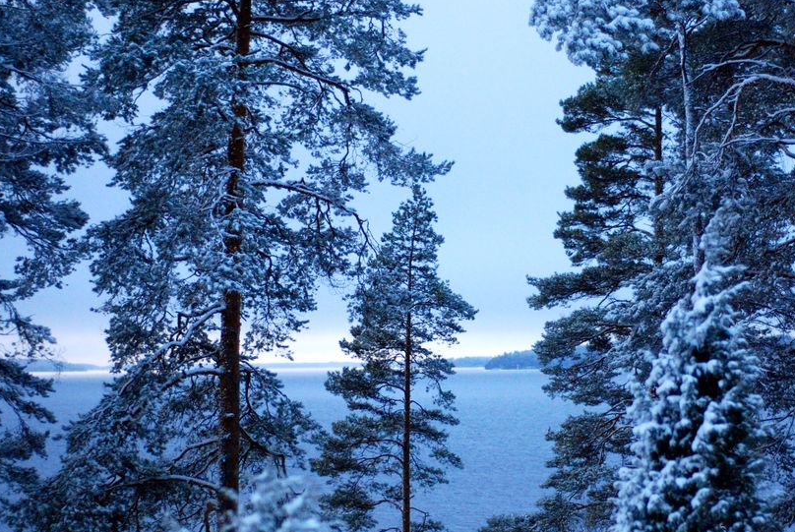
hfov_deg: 21.4
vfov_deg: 14.4
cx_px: 493
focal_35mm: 95
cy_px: 333
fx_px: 2101
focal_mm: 50
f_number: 2
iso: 800
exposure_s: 1/1600
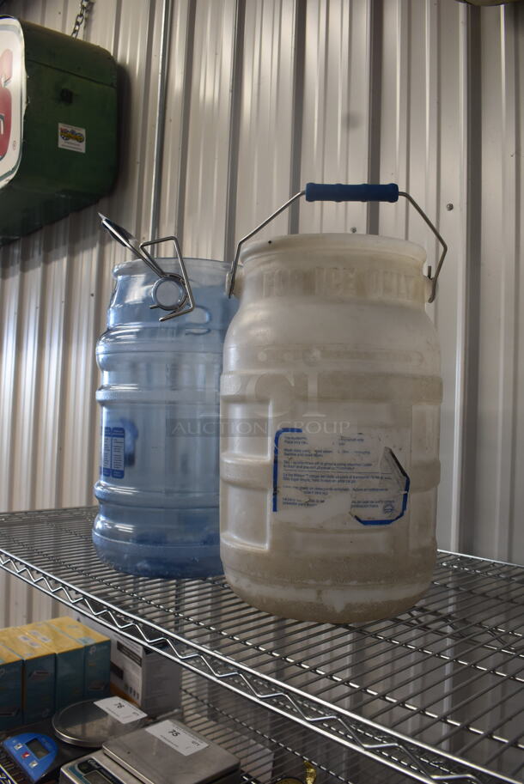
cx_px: 262
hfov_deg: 43.7
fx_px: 654
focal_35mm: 30
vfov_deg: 61.9
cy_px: 392
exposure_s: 1/60
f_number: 5.6
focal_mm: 20
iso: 560
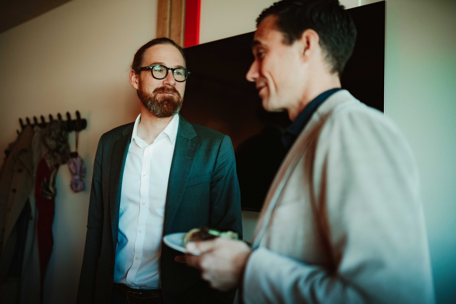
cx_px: 228
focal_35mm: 35
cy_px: 152
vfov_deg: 37.9
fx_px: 443
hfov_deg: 54.4
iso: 640
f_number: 1.4
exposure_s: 1/320
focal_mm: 35
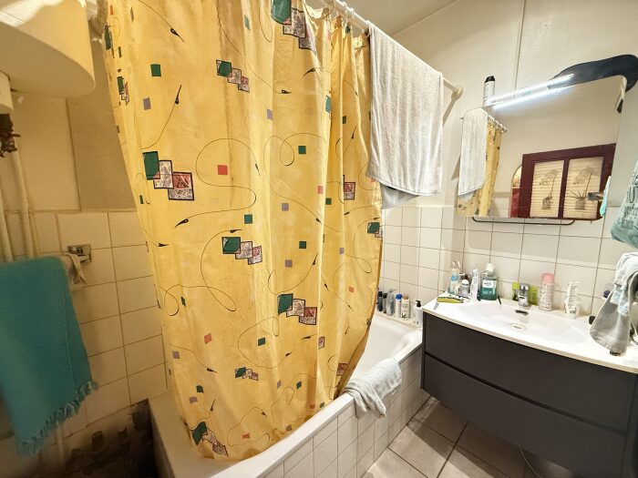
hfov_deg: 102.1
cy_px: 239
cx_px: 319
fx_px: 258
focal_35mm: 14
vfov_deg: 85.7
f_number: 2.2
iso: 800
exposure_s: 1/50
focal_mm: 2.22
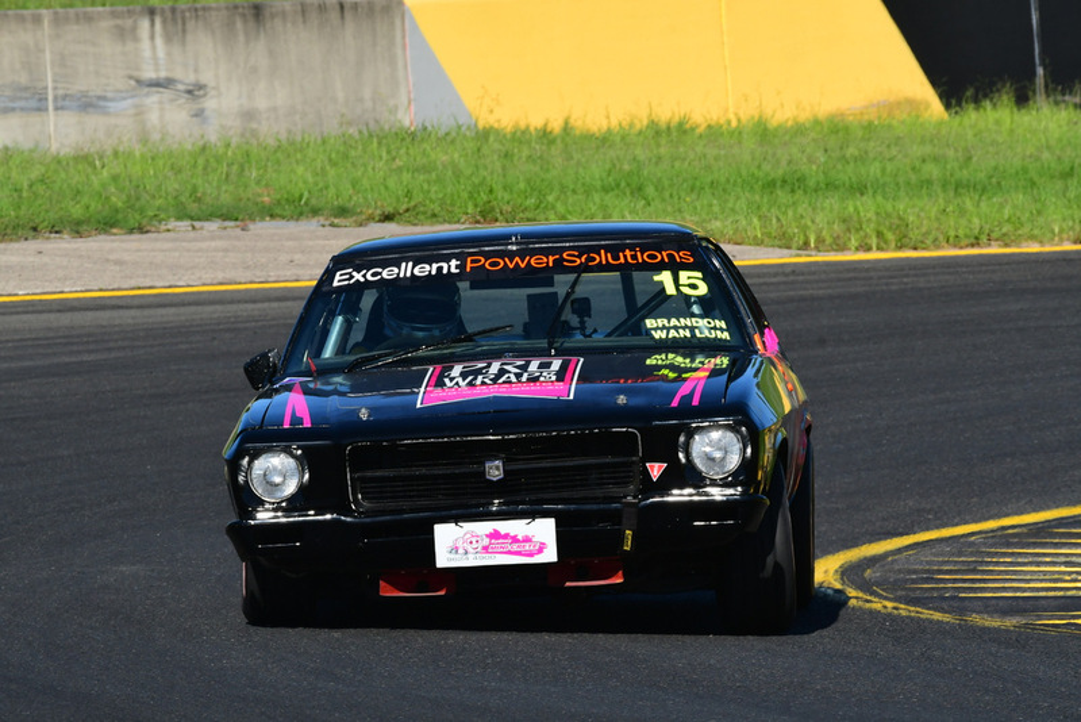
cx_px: 540
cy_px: 361
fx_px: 15769
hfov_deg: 3.9
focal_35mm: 525
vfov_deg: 2.6
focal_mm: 350
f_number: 13
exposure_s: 1/640
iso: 500
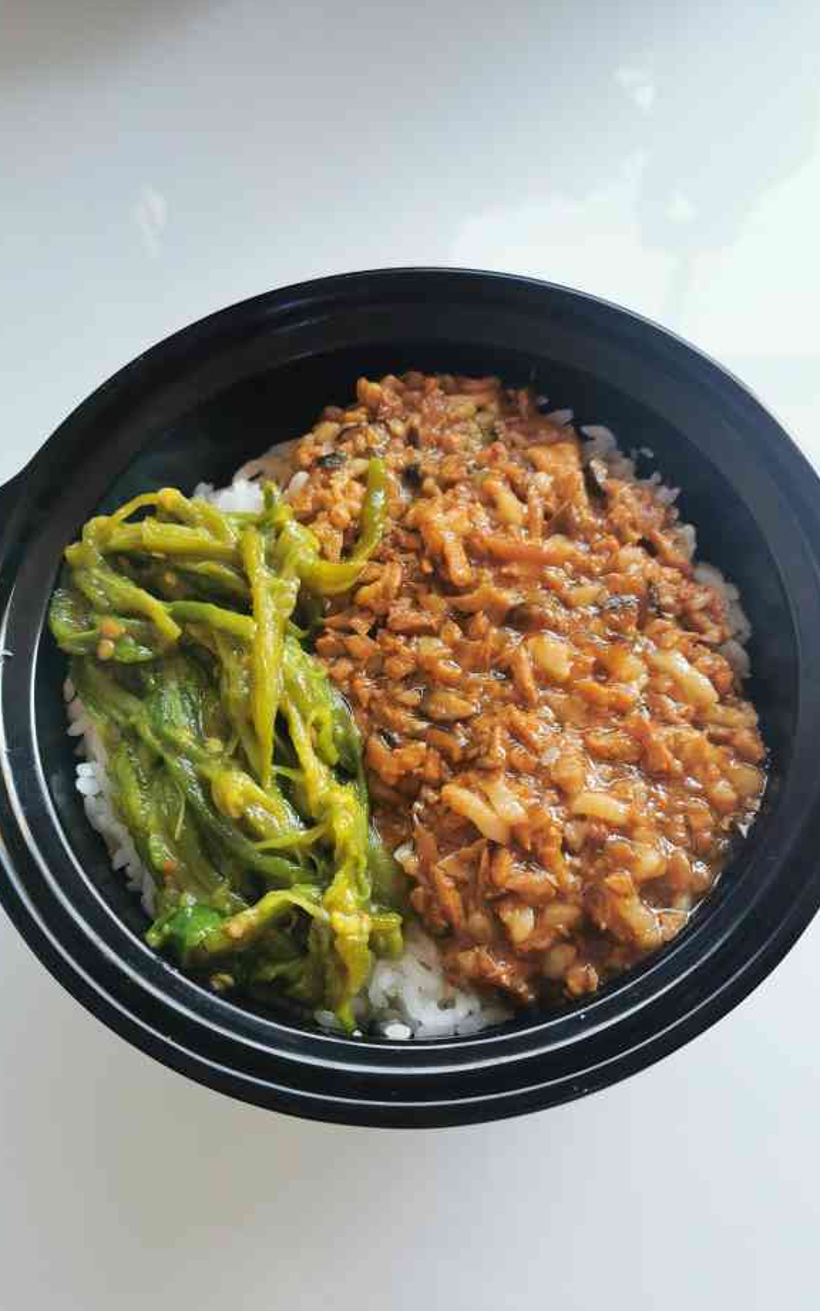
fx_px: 1036
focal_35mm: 29
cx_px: 434
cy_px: 660
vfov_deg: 64.6
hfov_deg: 43.1
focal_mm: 5.58
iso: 160
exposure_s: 1/50
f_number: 1.8
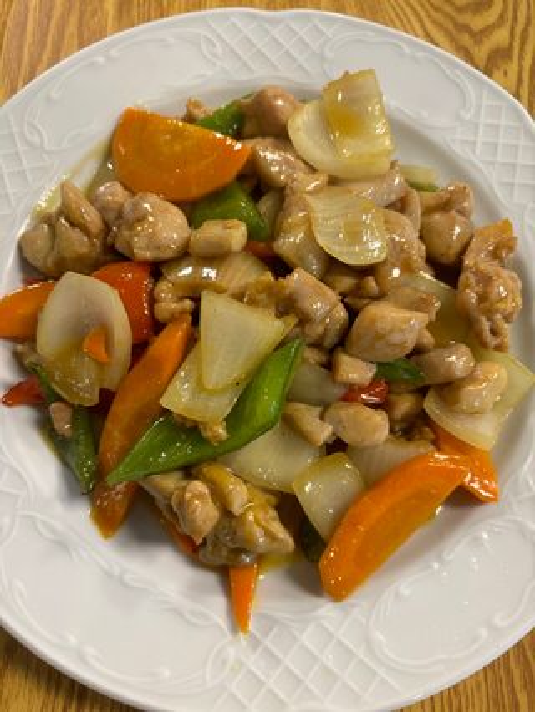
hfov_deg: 53.1
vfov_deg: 67.3
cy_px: 356
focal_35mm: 26
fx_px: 535
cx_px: 268
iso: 250
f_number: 1.6
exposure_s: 1/50
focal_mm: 5.96
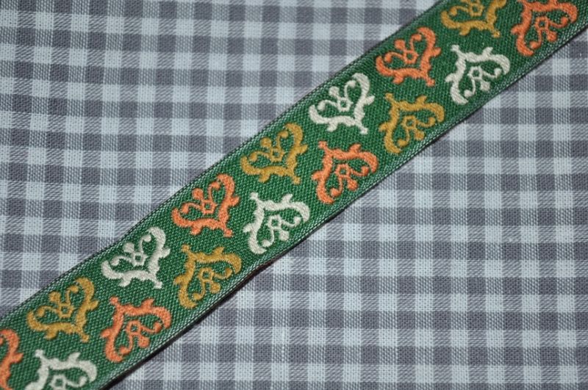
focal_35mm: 82
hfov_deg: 24.7
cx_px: 294
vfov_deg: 16.5
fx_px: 1346
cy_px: 195
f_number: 5.6
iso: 200
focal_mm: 55
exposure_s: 1/60
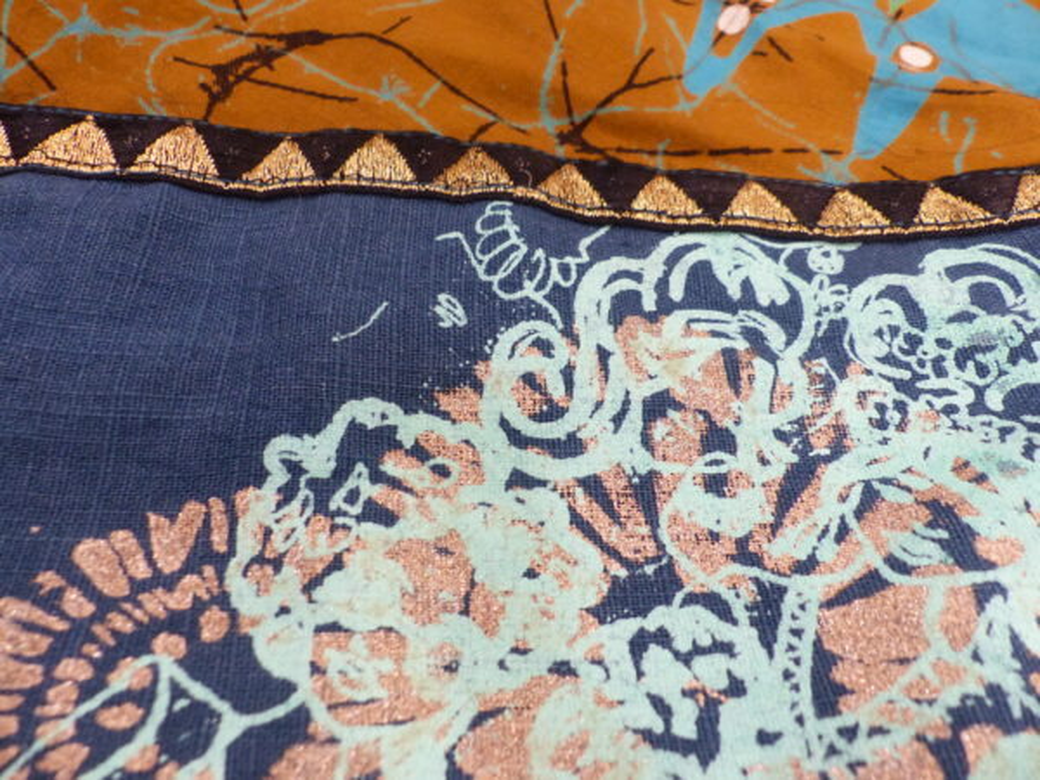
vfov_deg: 54.9
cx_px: 520
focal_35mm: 25
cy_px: 390
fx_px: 751
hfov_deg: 69.4
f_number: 2.8
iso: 400
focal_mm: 4.5
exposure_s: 1/30
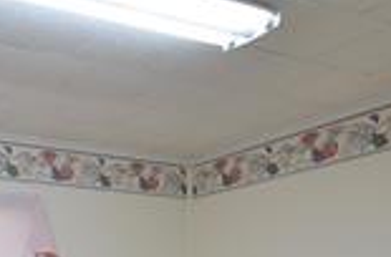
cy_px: 324
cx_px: -25
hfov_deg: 29.7
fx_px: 671
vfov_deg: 20.1
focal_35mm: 62
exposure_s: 1/80
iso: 400
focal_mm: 10
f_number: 4.5
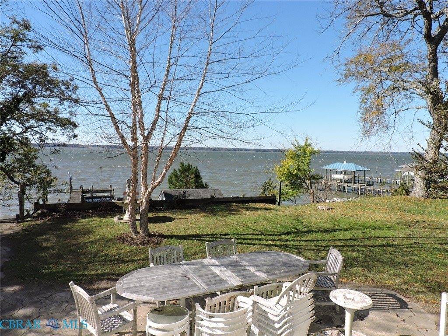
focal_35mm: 24
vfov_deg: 56.8
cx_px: 224
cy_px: 168
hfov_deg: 71.6
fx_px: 311
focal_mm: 4.3
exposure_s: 1/1600
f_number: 3
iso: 180
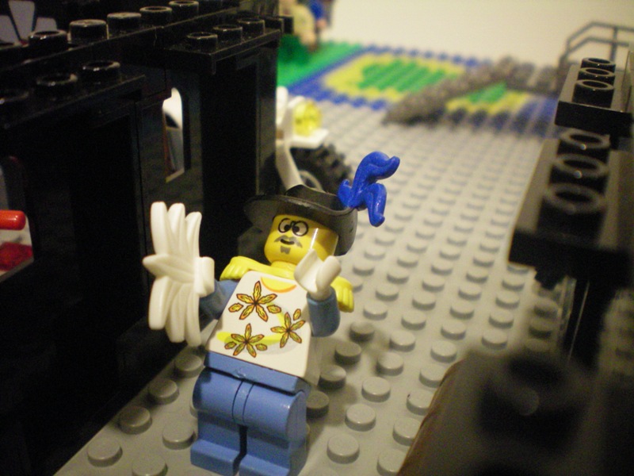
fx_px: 696
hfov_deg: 49.0
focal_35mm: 38
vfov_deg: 37.7
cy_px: 238
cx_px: 317
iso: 400
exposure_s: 1/13
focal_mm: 6.3
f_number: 3.1
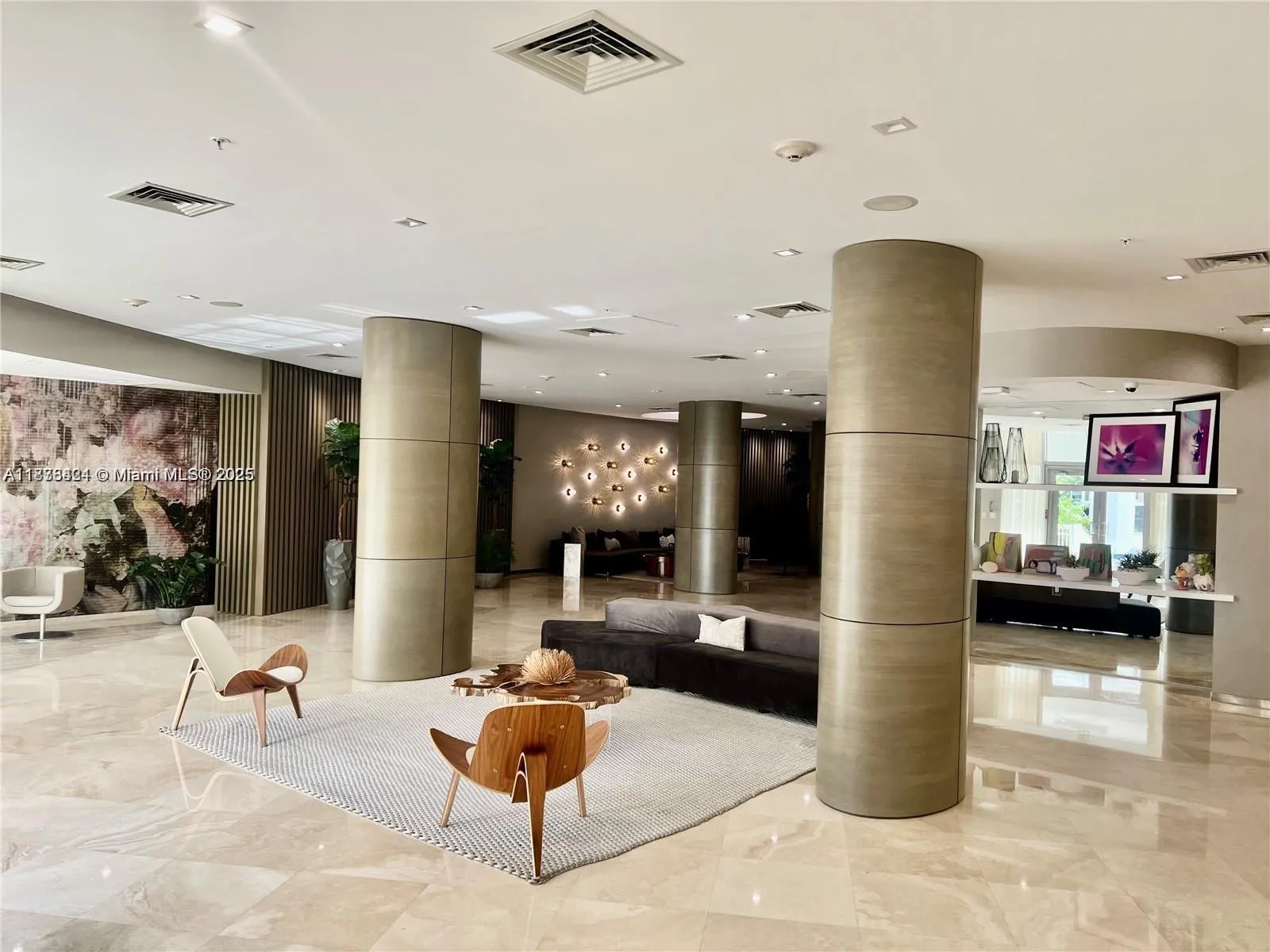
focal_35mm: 26
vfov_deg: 53.1
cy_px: 476
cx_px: 635
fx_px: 954
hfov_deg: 67.3
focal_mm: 5.7
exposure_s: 1/120
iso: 32
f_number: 1.5
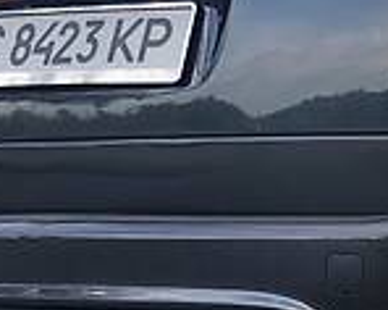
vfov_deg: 10.4
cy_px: 226
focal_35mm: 148
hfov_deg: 12.8
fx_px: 1697
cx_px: 443
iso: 20
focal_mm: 4
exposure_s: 1/120
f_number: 1.8
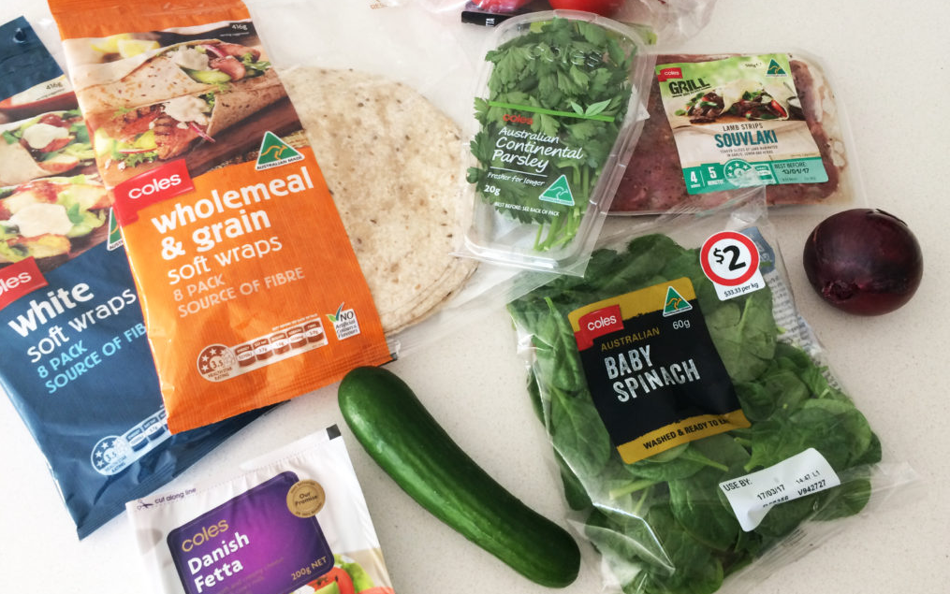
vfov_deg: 40.6
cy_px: 264
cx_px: 478
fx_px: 803
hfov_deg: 61.2
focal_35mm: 31
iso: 100
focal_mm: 4.15
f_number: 2.2
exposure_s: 1/33
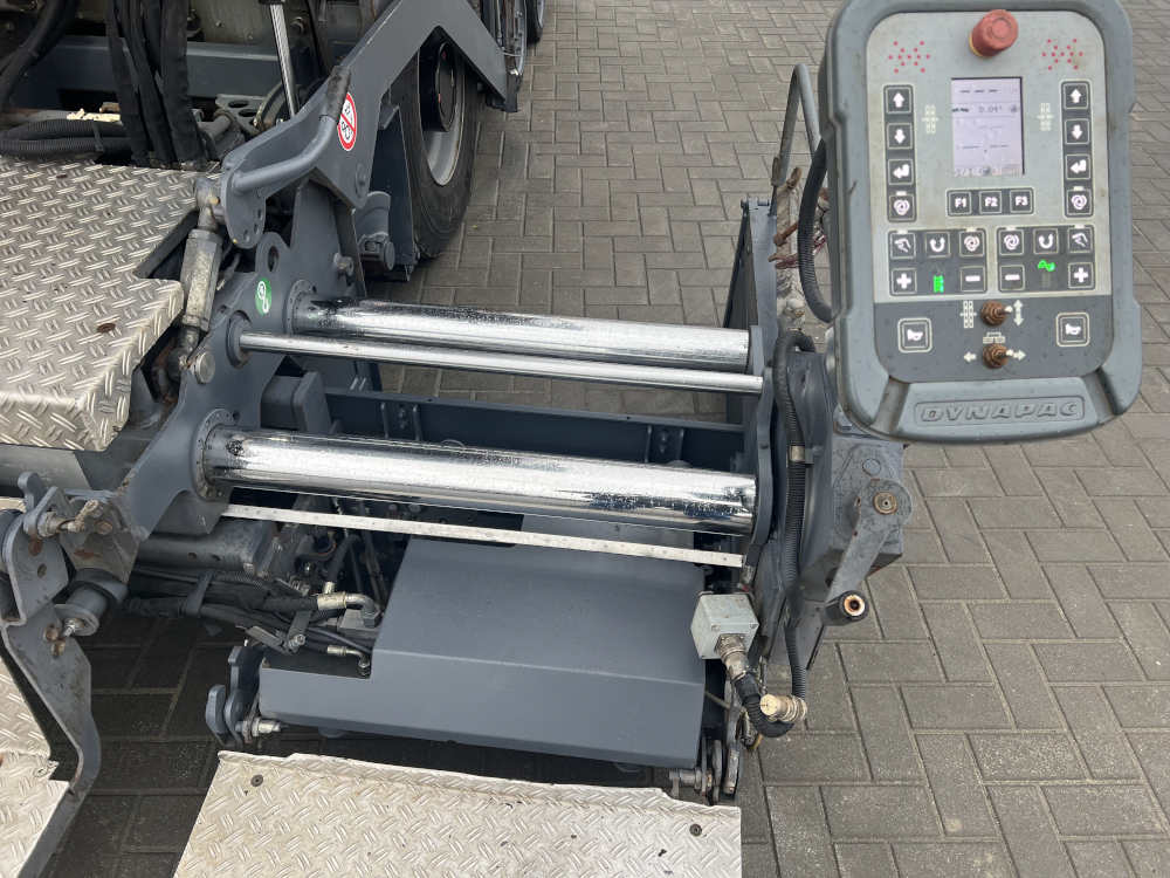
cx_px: 585
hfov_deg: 67.3
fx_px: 879
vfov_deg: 53.1
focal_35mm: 26
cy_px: 439
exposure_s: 1/121
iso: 50
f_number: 1.5
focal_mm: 5.7
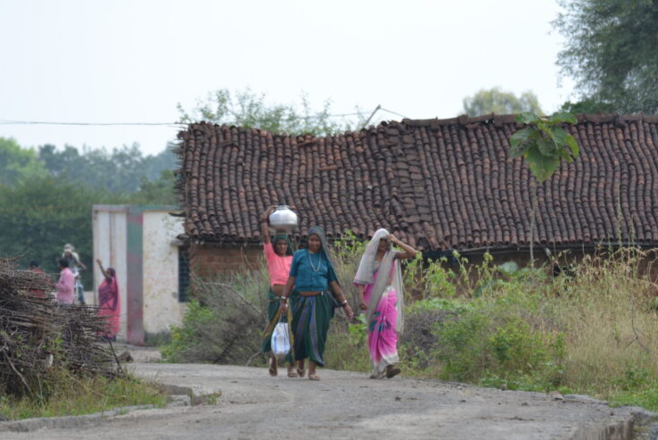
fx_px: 5944
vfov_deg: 4.2
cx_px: 319
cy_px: 284
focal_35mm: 325
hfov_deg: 6.3
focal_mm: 160
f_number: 5.6
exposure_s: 1/500
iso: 180
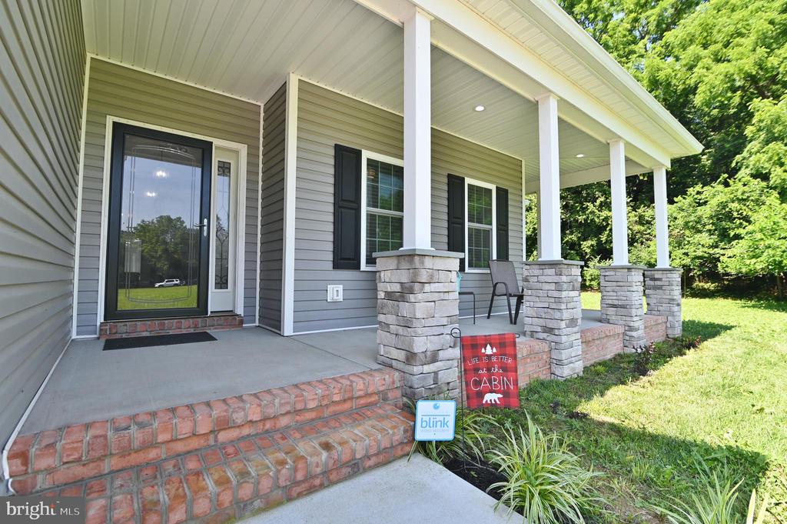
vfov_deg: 73.7
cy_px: 262
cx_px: 394
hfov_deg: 96.8
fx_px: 349
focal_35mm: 16
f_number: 5
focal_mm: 16
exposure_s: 1/250
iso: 200
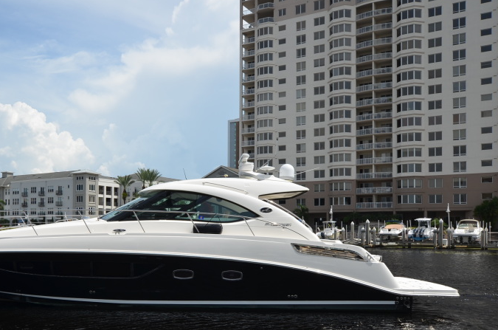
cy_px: 217
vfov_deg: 33.0
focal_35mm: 40
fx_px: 552
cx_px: 186
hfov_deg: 48.1
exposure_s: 1/320
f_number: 9
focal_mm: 20
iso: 100
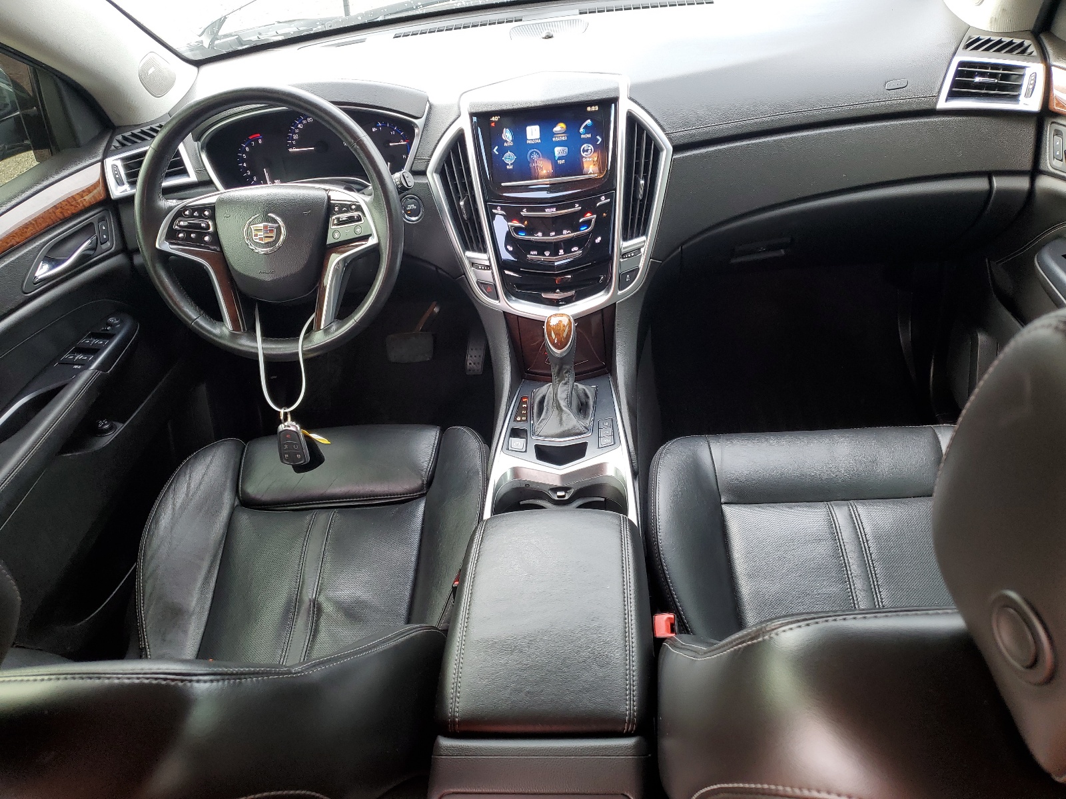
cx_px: 533
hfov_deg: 67.3
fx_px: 801
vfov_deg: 53.1
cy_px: 400
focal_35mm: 26
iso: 52
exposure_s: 1/50
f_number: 1.5
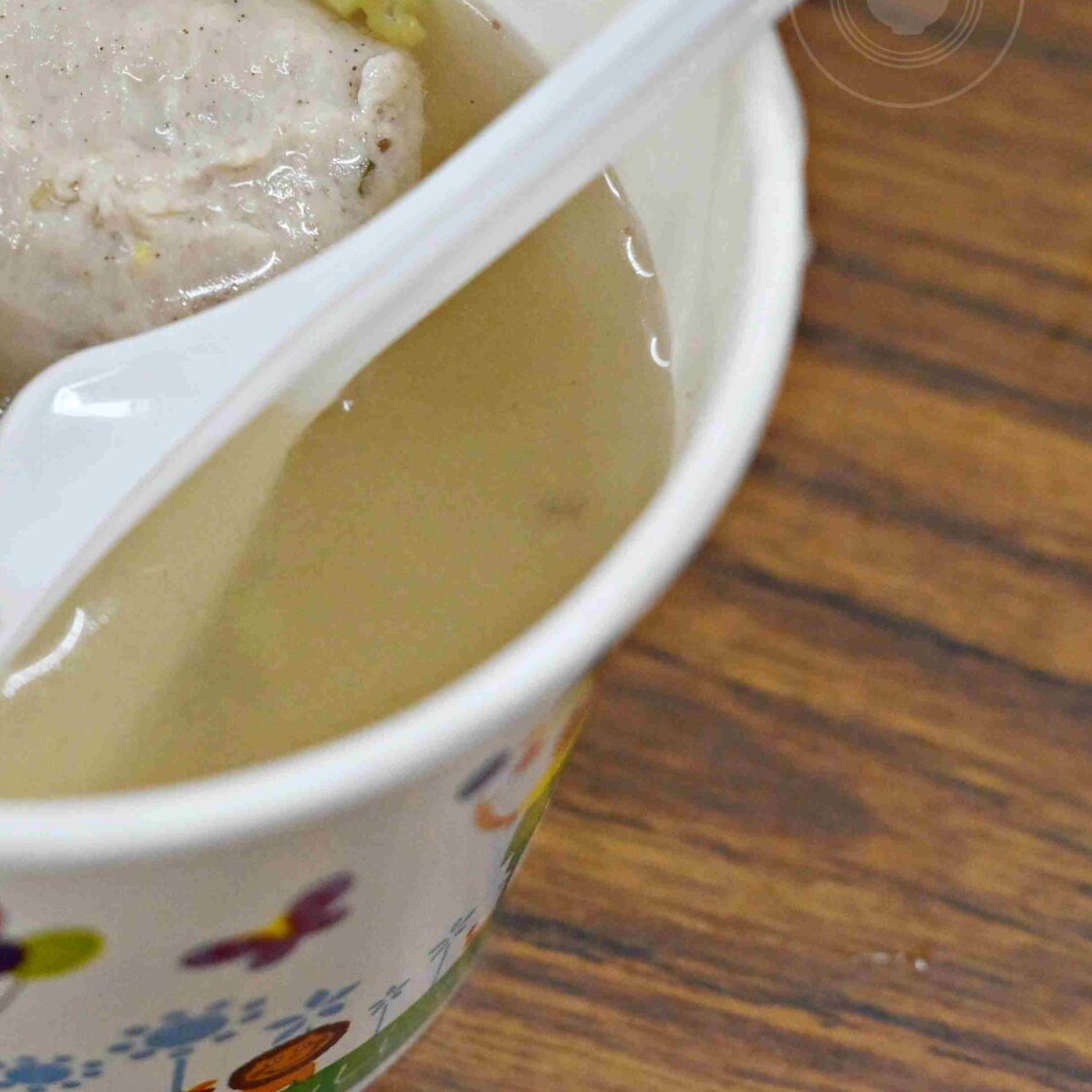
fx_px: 5211
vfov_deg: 12.0
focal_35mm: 146
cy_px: 386
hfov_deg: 11.9
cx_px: 187
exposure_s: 1/200
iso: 1800
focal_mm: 50
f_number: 3.2
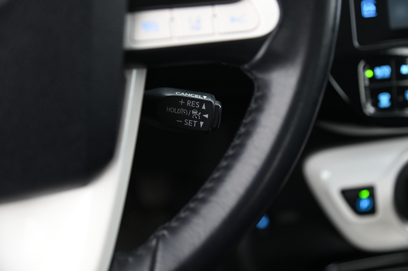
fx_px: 657
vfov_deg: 23.3
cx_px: 204
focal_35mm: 58
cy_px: 136
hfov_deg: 34.5
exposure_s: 1/10
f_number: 4
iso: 2000
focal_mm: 58
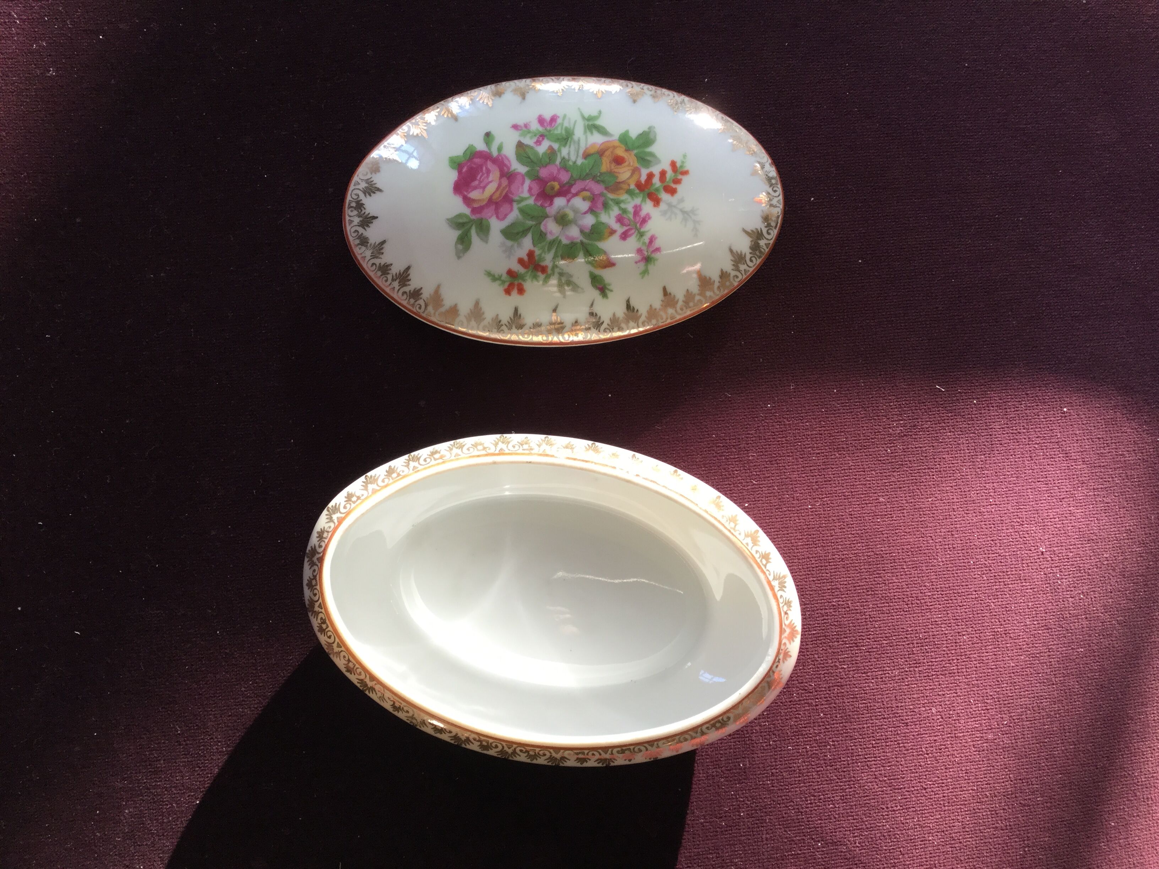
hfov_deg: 58.4
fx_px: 1038
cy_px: 434
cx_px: 580
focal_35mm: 31
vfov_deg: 45.4
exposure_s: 1/33
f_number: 2.4
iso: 25
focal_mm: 3.3
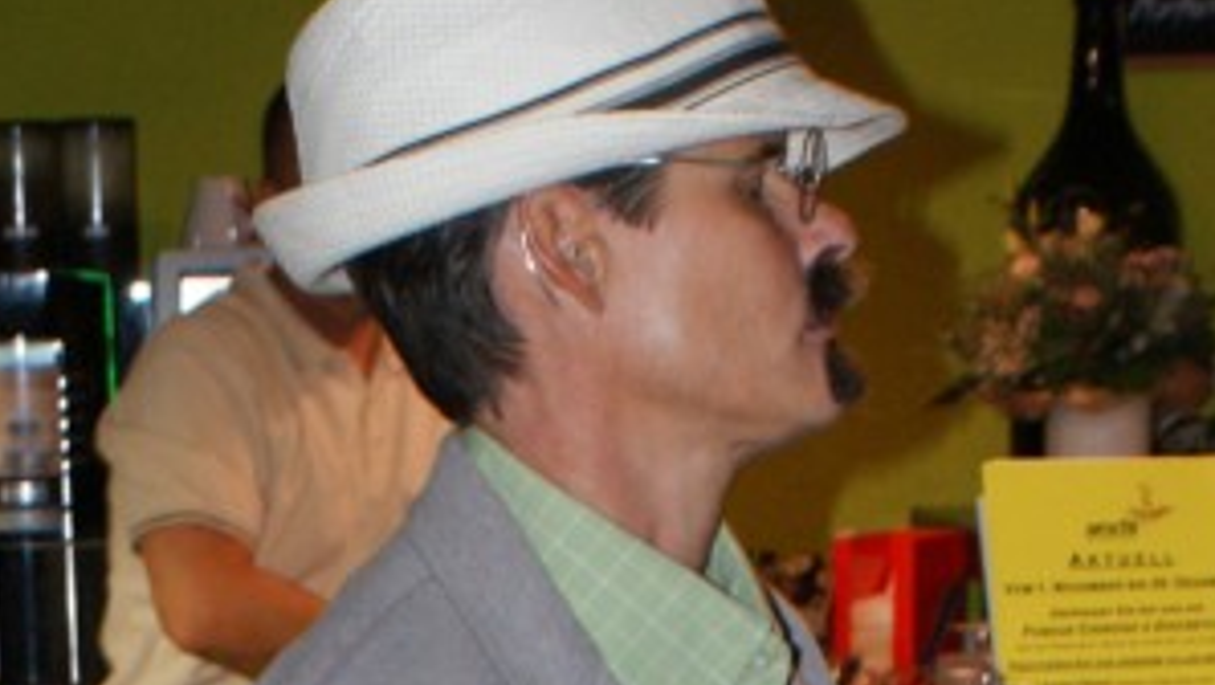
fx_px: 2385
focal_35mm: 74
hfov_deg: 28.6
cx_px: 665
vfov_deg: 16.3
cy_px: 518
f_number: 5.6
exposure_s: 1/60
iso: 400
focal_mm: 26
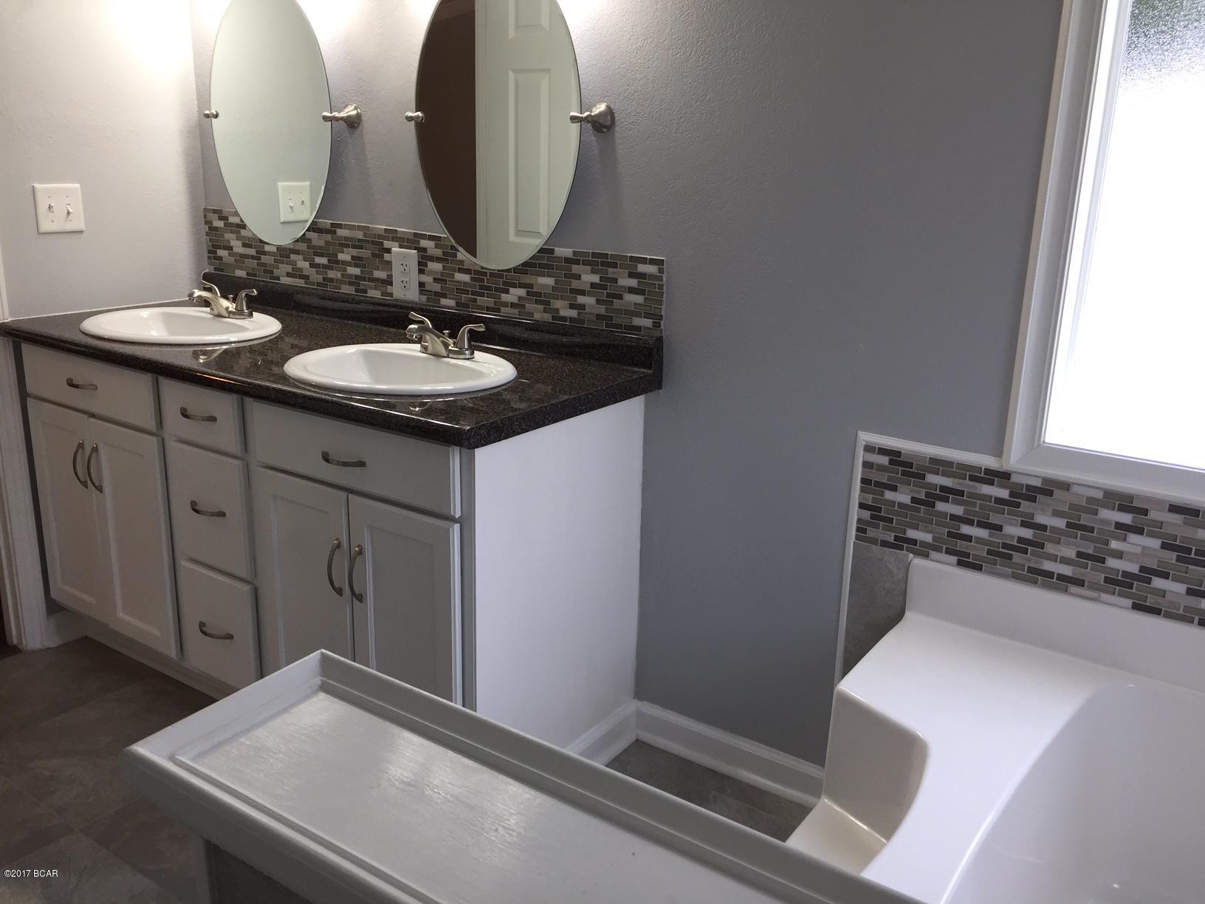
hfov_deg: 61.7
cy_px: 452
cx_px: 602
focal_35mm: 29
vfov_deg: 48.2
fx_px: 1010
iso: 40
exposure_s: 1/60
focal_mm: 4.15
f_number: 2.2
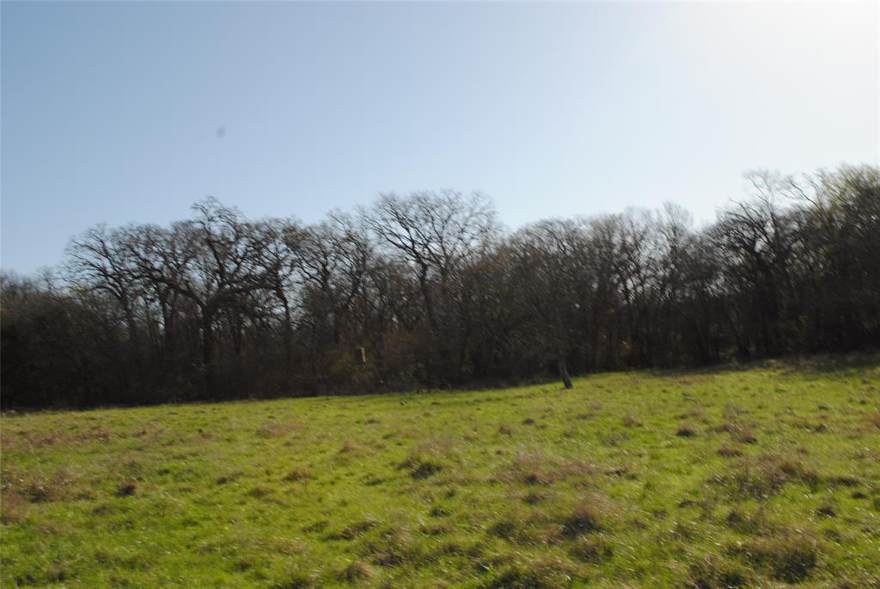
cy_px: 294
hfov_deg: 53.1
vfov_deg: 37.0
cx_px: 440
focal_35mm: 36
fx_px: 881
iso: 100
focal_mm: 24
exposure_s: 1/200
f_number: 10
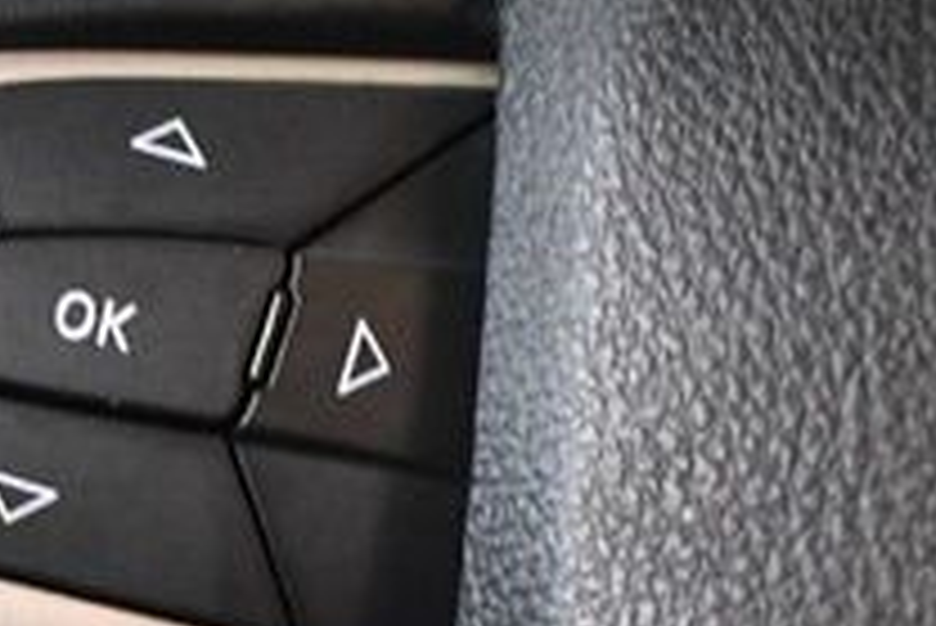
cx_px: 18
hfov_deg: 18.0
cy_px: 565
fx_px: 2888
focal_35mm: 111
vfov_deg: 12.3
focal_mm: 18
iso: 3200
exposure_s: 1/80
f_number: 3.5
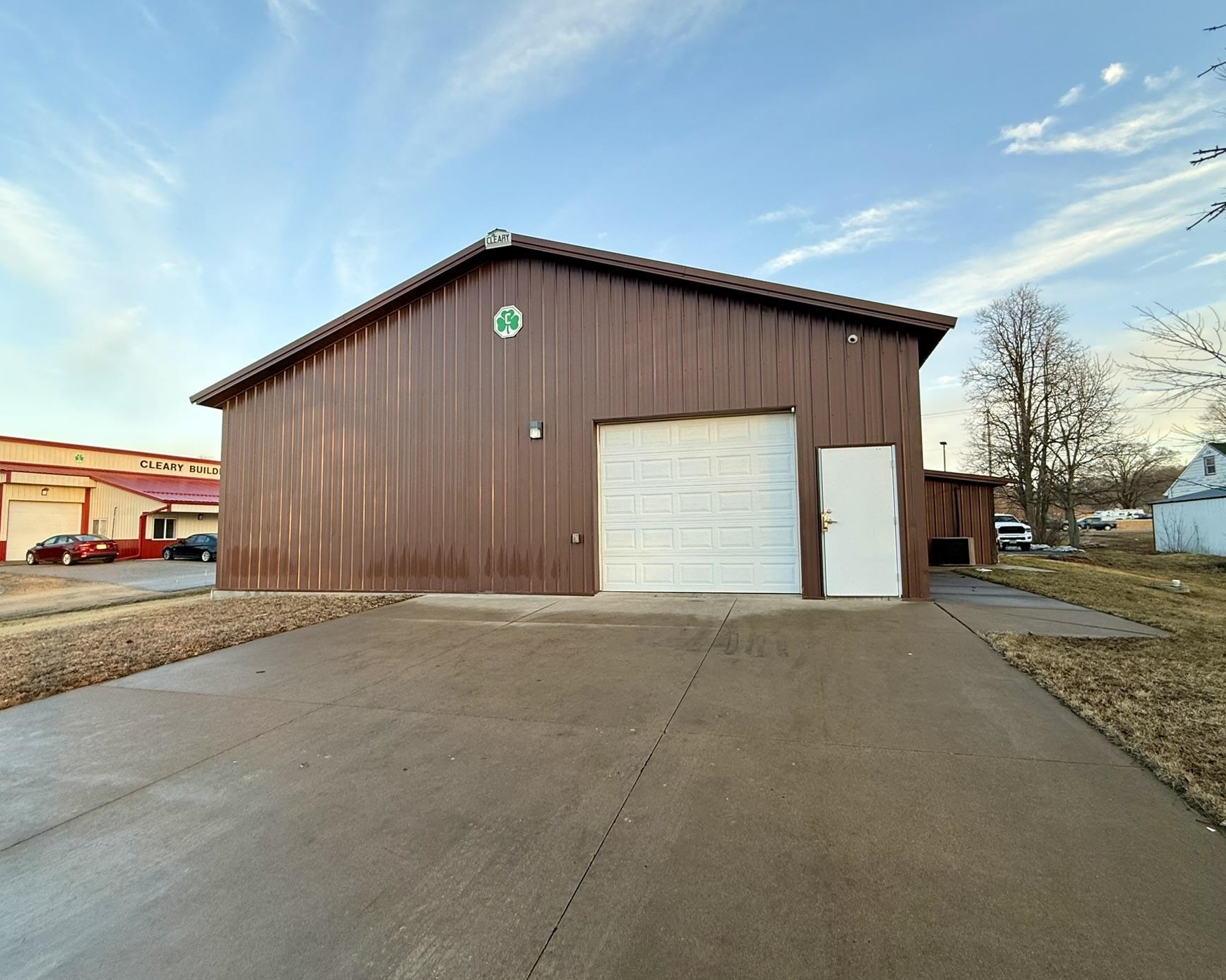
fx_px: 581
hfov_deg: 93.1
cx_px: 641
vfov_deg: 80.4
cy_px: 495
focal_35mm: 16
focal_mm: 2.22
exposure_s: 1/100
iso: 64
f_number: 2.2
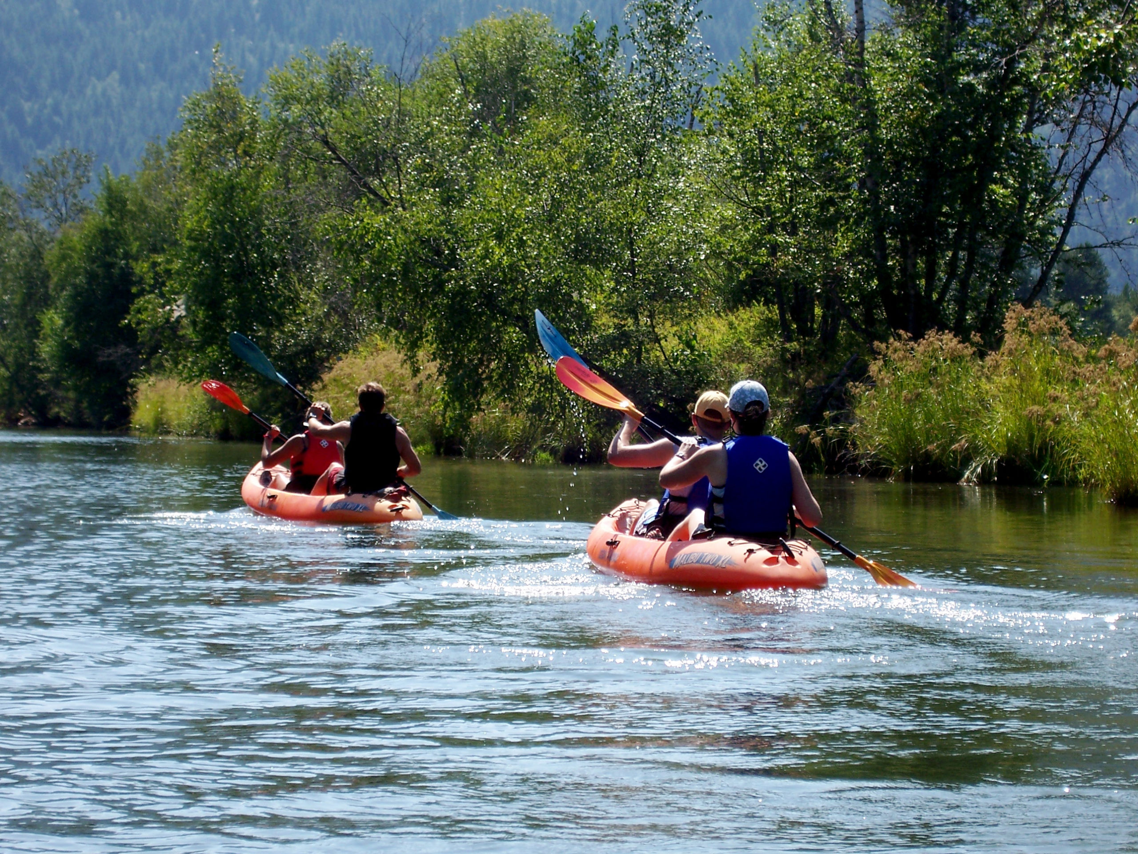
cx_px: 569
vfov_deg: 13.7
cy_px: 427
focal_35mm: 108
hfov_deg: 18.2
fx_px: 3550
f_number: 4.8
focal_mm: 18.6
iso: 80
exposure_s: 1/320
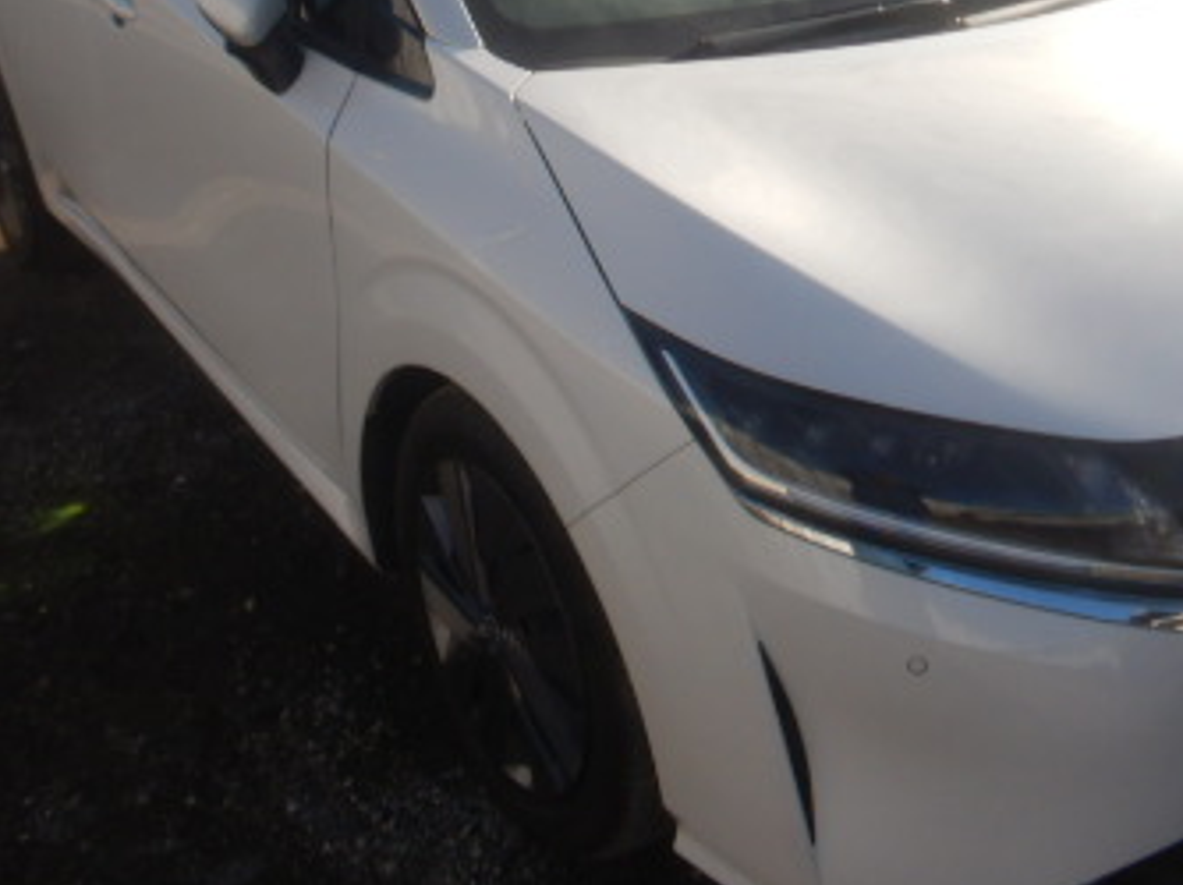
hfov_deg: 41.0
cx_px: 733
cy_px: 273
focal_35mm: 46
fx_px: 1571
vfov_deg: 31.2
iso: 125
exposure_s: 1/640
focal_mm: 4.3
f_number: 2.8
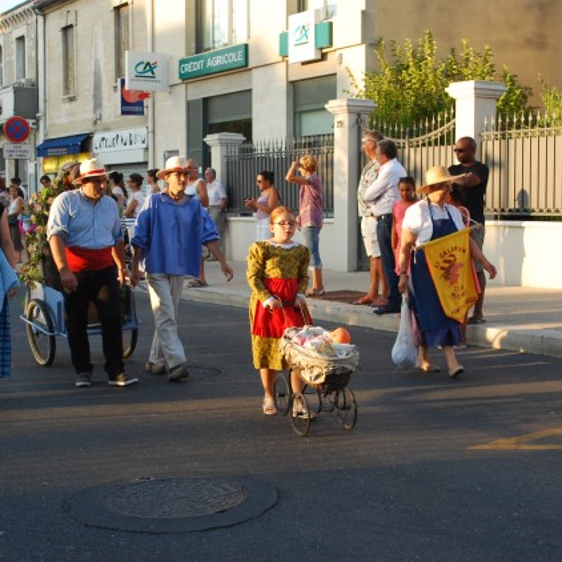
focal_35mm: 62
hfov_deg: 27.7
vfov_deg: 27.7
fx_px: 1139
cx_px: 257
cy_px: 279
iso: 180
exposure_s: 1/125
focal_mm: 32
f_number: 5.6
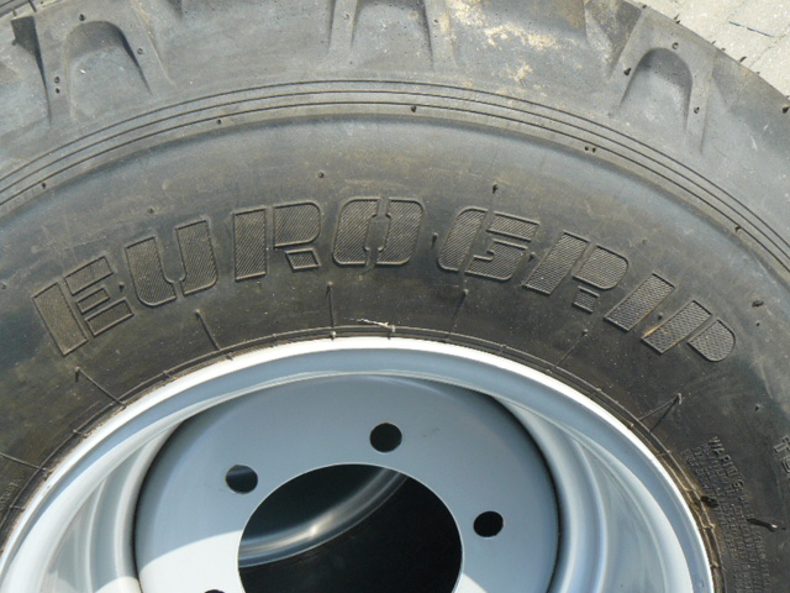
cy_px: 296
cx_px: 395
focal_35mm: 36
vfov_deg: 39.7
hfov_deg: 51.4
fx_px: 822
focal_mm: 6
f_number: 4.5
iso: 100
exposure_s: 1/200
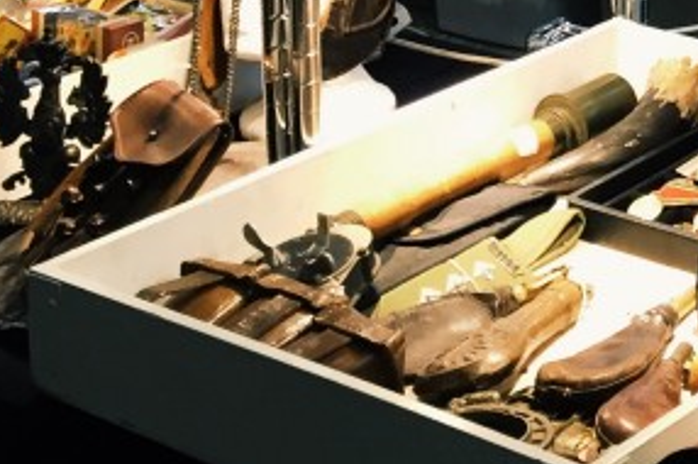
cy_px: -479
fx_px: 2208
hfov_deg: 16.5
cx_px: 1027
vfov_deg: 10.9
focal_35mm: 114
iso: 64
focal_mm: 4.15
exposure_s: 1/30
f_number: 2.2
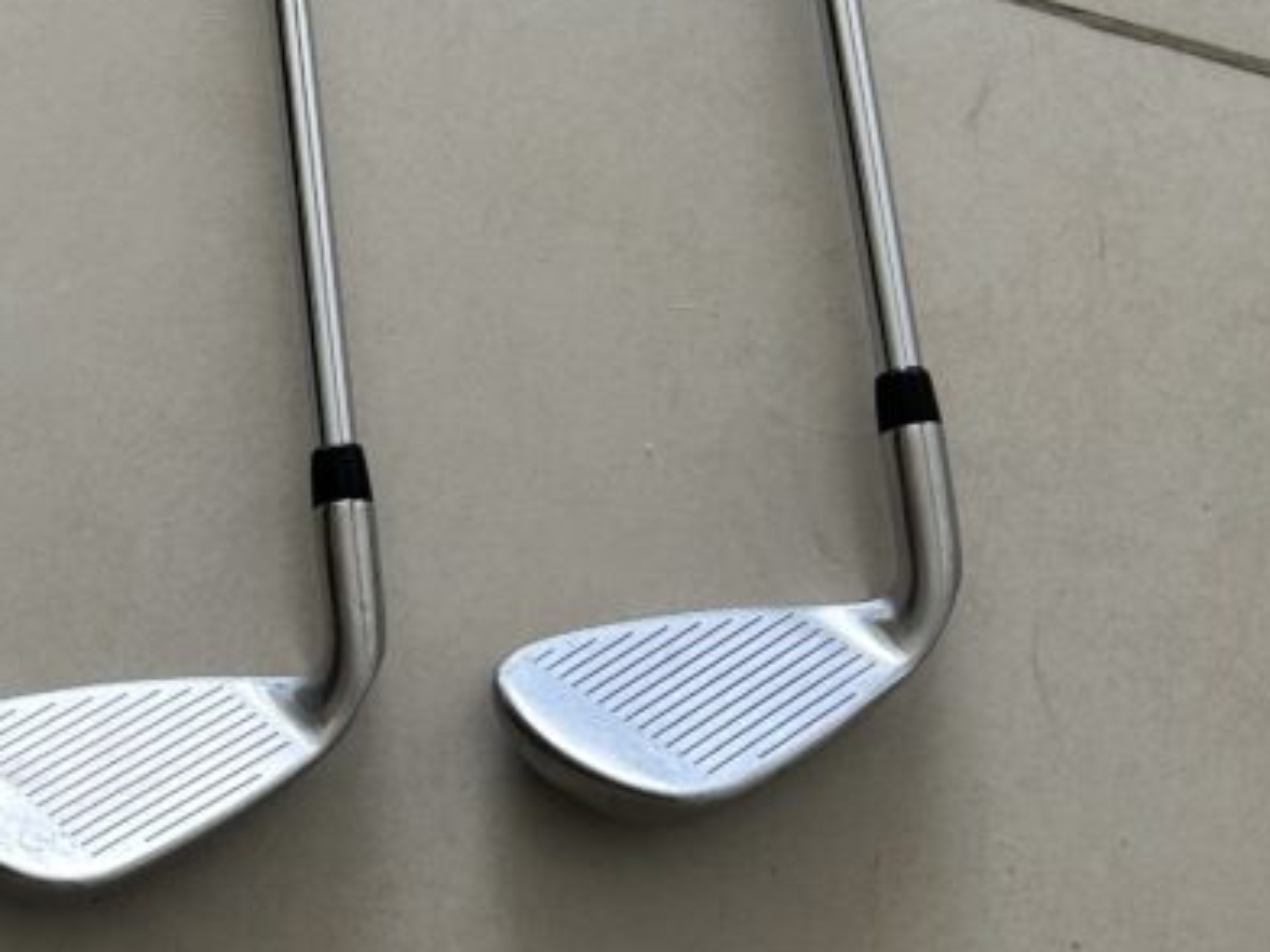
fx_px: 1944
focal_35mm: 53
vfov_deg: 27.2
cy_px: 690
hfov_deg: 34.0
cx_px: 97
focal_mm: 5.7
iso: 50
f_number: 1.5
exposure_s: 1/340
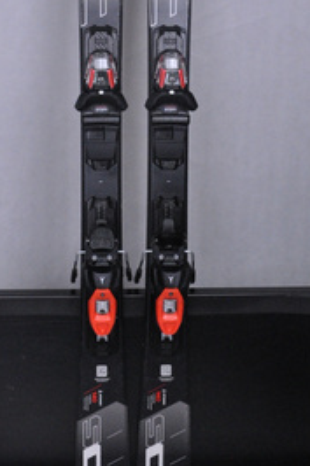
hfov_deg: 19.2
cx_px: 130
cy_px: 98
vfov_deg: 27.9
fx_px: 918
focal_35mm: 71
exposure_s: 1/125
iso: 3200
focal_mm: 28
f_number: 9.5
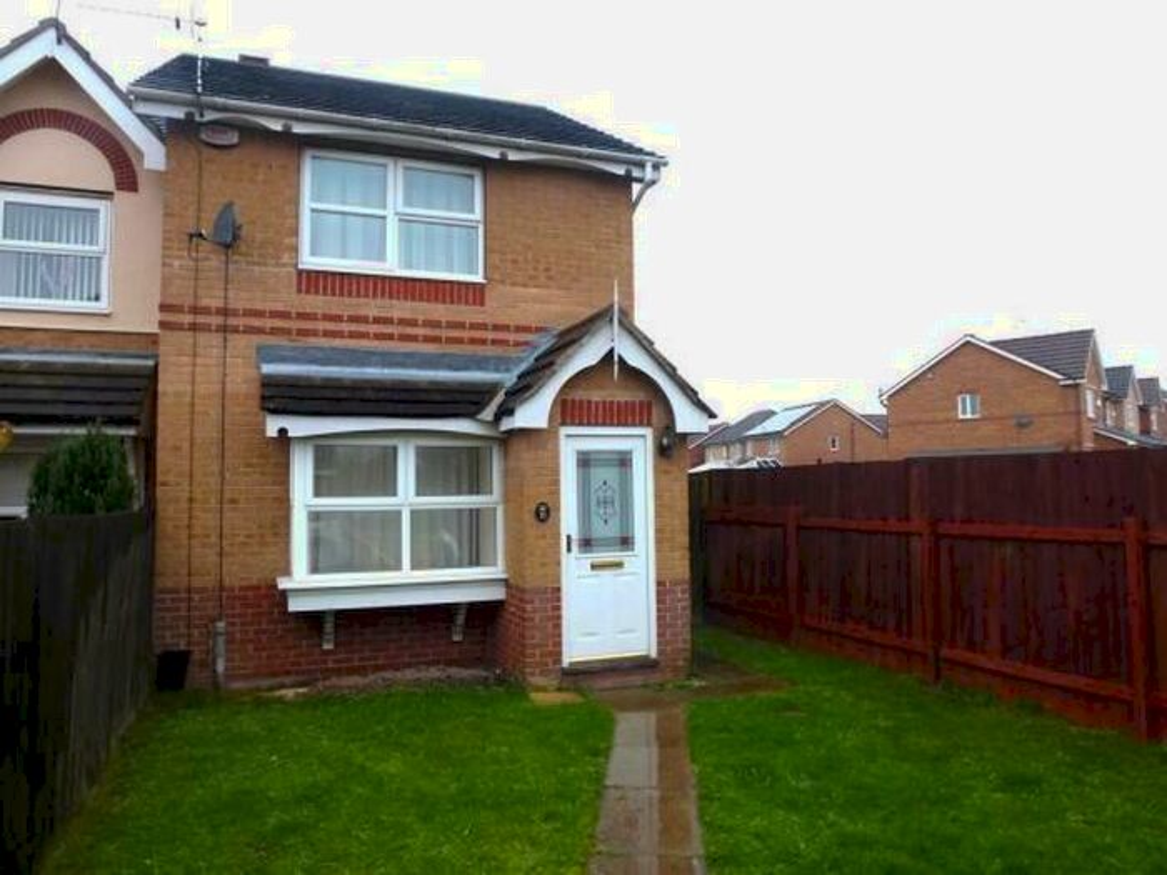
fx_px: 809
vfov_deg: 56.8
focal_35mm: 24
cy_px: 438
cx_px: 584
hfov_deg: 71.6
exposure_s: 1/80
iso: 100
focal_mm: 4.3
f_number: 3.3
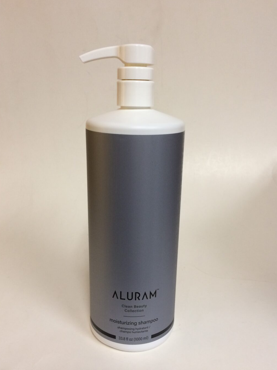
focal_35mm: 33
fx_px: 352
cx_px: 137
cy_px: 205
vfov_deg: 55.2
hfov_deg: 42.9
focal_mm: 4.15
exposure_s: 1/30
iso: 100
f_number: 2.2
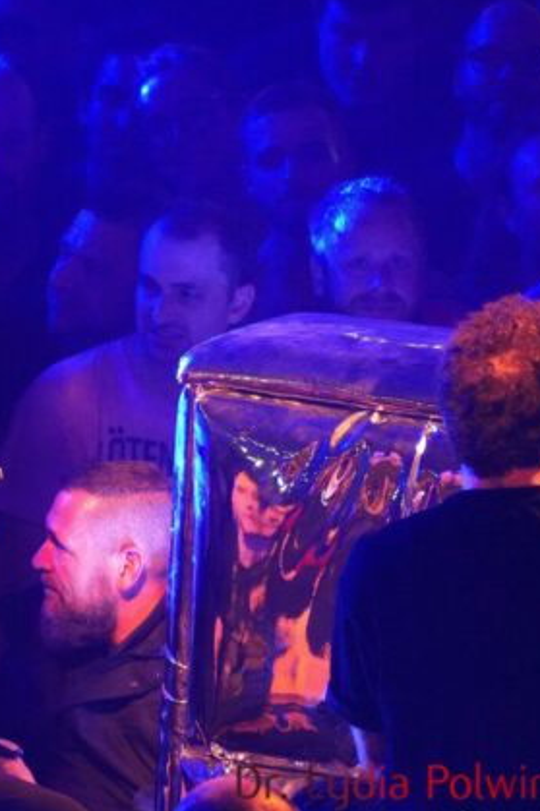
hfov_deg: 1.7
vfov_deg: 2.5
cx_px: 41
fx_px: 18576
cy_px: 457
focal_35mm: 825
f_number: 6.3
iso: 6400
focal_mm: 300
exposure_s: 1/50
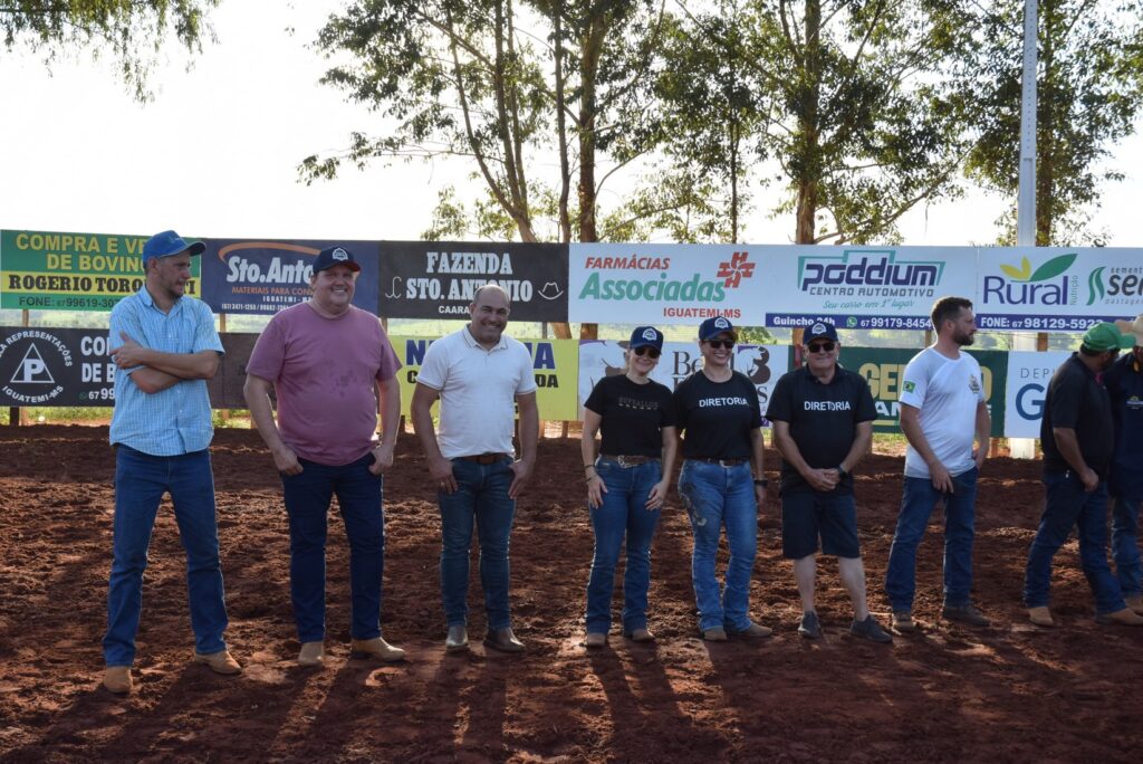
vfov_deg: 35.5
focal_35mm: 38
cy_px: 382
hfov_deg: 51.3
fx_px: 1191
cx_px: 572
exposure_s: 1/320
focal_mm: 25
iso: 400
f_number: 9
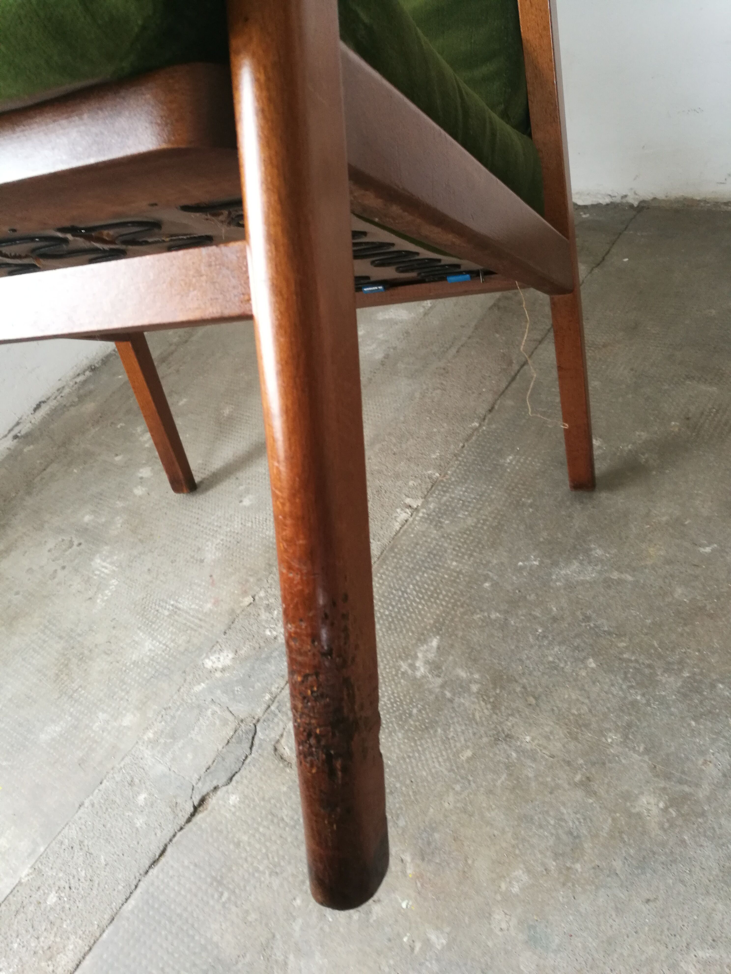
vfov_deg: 65.3
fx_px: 760
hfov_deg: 51.4
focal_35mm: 27
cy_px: 487
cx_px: 366
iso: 200
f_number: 2.2
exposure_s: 1/50
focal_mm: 4.5
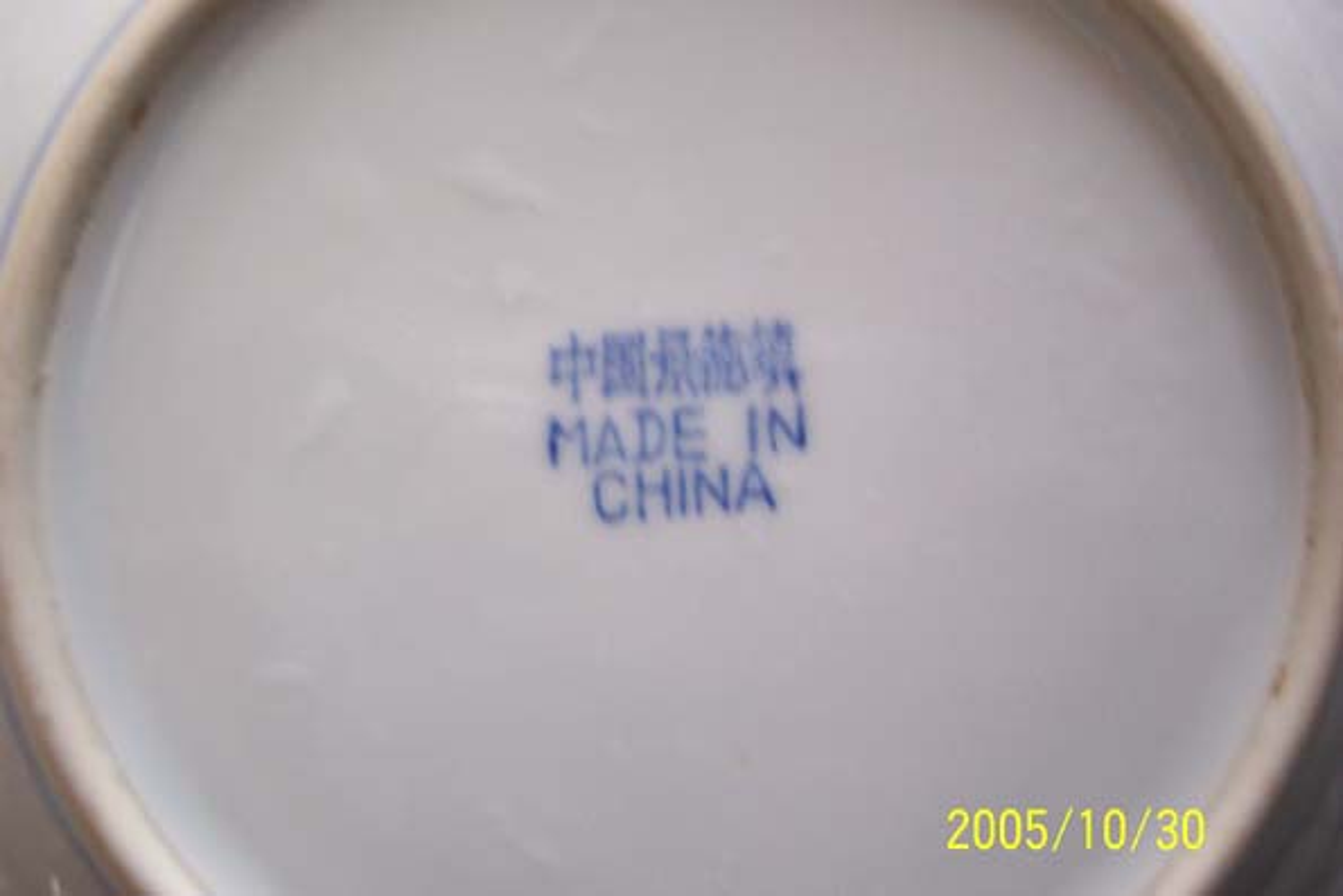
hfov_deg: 50.7
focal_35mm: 38
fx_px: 1418
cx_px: 672
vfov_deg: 35.1
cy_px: 448
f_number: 2.8
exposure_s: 1/30
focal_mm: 8
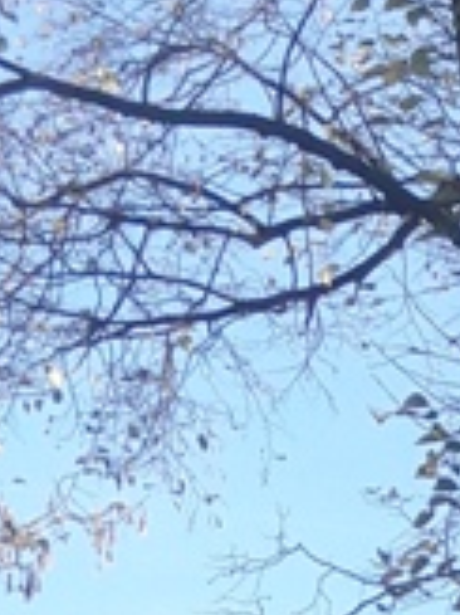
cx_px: 1642
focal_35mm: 213
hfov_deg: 6.1
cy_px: 2177
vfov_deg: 7.5
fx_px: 3779
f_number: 1.9
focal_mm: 3.7
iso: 40
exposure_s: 1/506
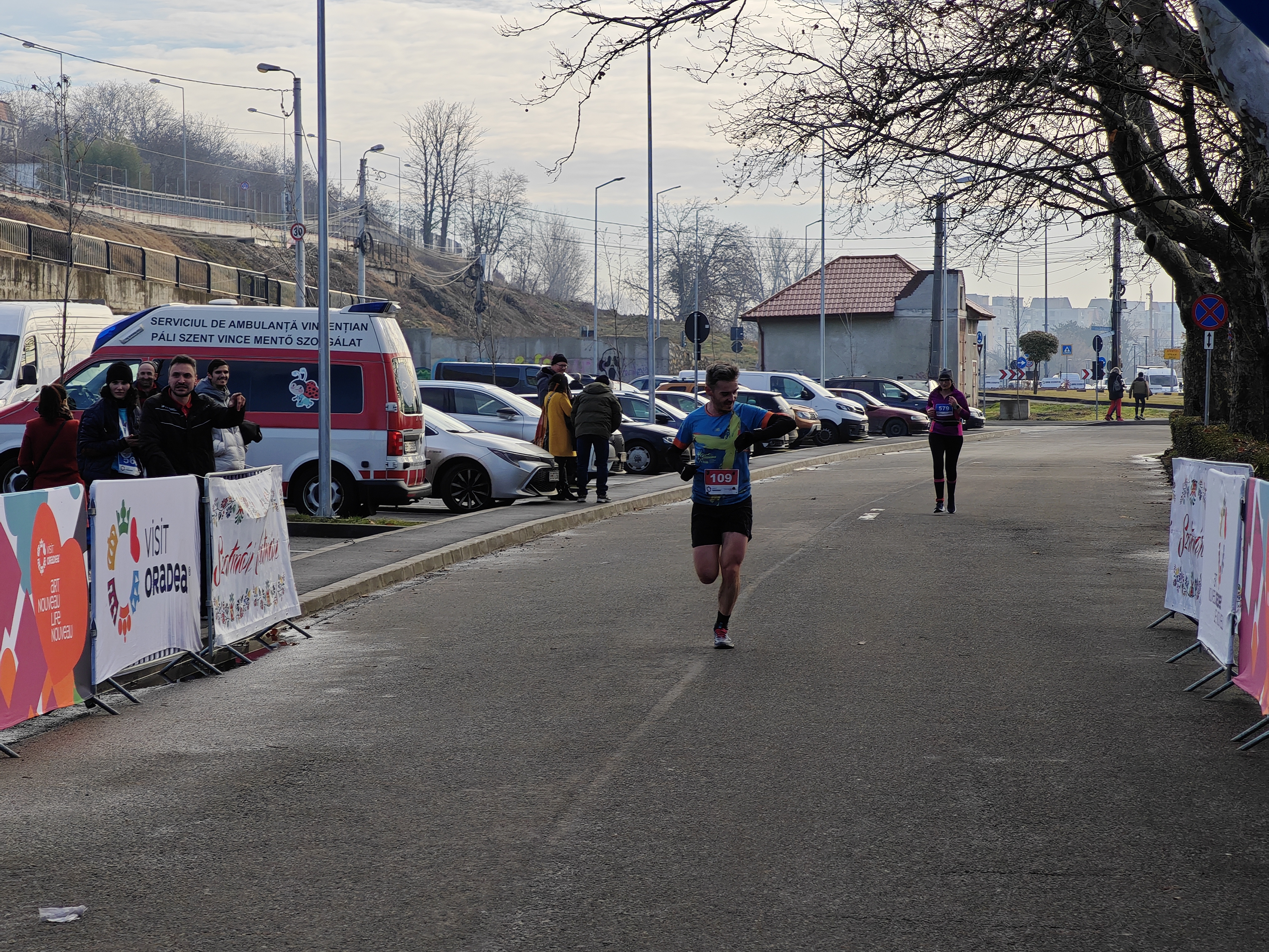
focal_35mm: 94
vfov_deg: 15.7
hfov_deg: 20.9
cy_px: 476
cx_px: 634
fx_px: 3446
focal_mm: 12.28
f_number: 1.8
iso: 50
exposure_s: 1/2315
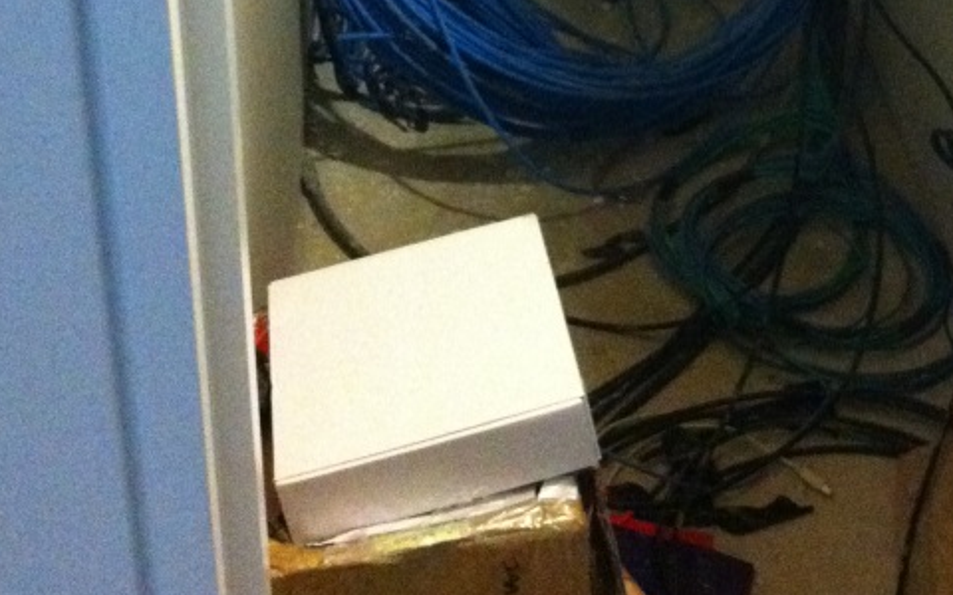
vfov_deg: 15.7
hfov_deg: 25.9
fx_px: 2052
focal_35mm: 79
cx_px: 694
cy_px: -178
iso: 1000
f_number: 2.8
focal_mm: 3.85
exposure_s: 1/15
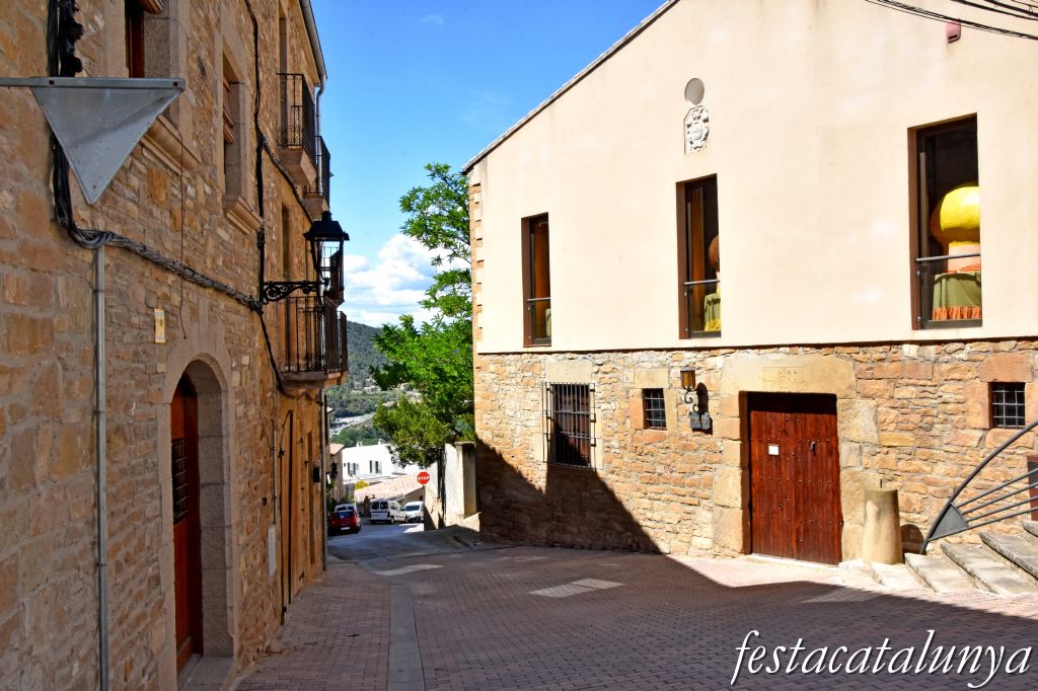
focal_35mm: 32
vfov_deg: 41.7
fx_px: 908
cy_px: 346
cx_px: 519
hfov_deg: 59.5
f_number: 22
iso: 1000
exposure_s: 1/250
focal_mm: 21
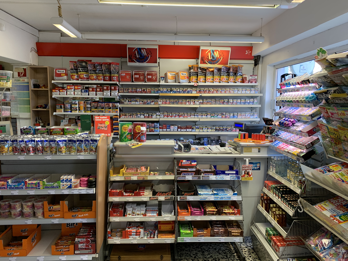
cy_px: 130
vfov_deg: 53.1
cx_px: 174
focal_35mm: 26
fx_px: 261
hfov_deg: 67.3
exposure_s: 1/50
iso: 80
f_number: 1.8
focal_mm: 4.25
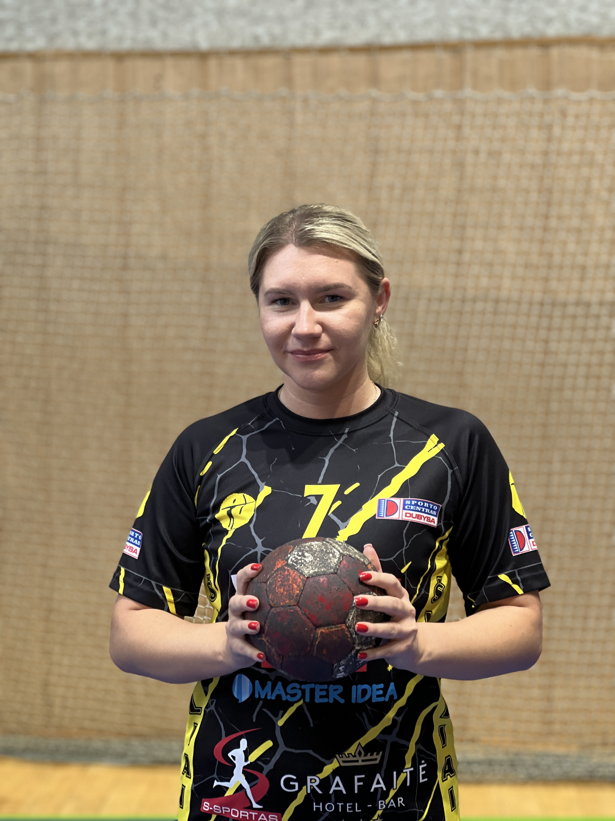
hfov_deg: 19.1
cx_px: 308
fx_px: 1824
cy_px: 410
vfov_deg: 25.3
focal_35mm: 77
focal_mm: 9
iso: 200
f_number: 2.8
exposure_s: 1/33
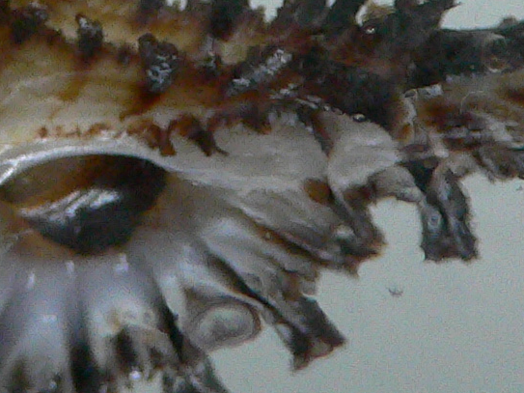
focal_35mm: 130
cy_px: -307
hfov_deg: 15.1
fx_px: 1967
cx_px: 136
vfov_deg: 10.7
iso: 200
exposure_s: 1/50
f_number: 2.8
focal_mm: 4.6
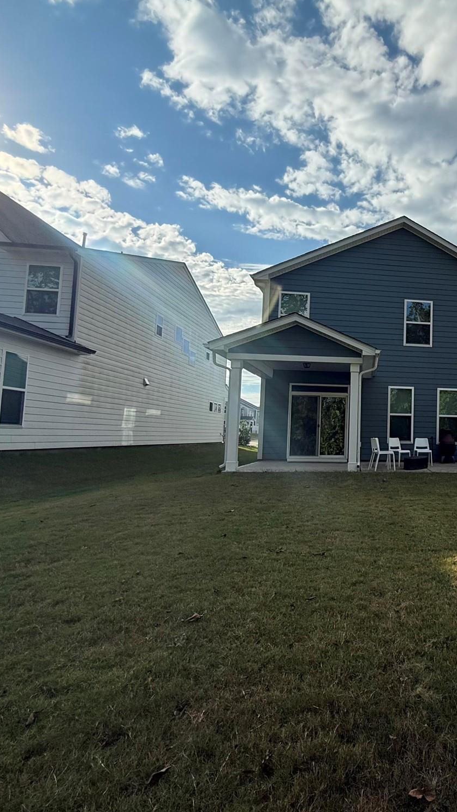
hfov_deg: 46.9
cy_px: 402
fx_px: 452
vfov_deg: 83.8
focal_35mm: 21
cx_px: 432
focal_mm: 2.22
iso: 64
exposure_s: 1/2611
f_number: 2.2
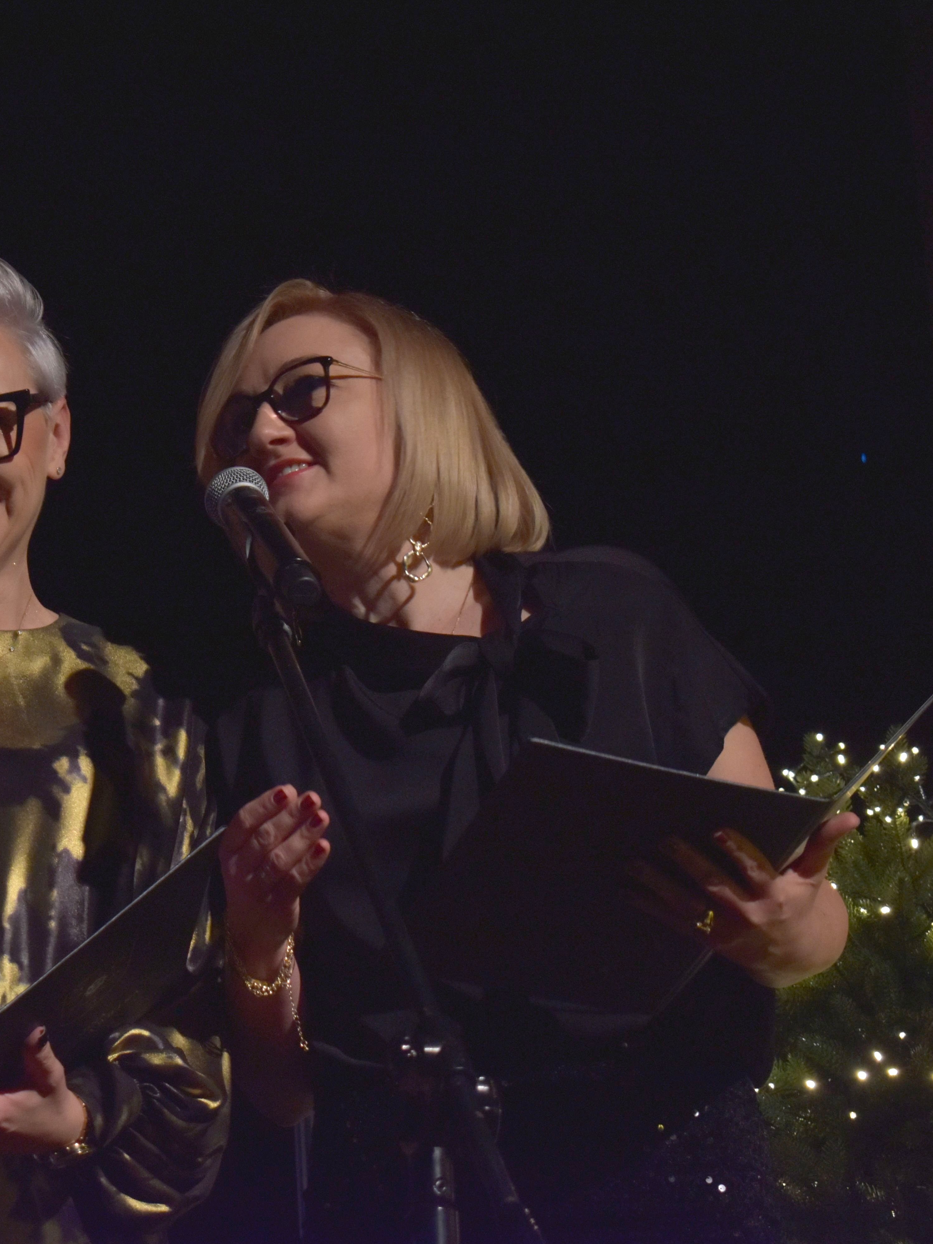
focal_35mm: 120
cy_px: 626
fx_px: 4303
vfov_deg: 16.5
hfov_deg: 12.3
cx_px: 71
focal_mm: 55
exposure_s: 1/60
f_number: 5.6
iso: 800
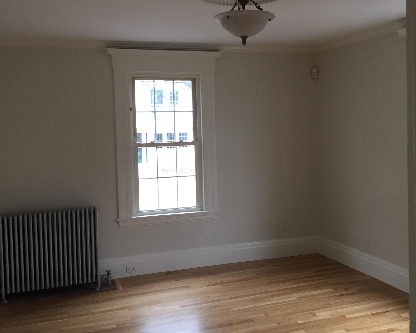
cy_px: 155
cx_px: 207
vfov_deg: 41.1
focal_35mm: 36
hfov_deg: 50.3
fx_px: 443
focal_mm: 4.15
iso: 64
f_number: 2.2
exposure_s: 1/33
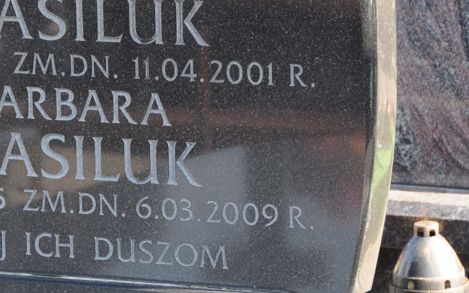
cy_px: 88
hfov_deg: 6.4
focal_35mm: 328
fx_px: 4193
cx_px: 87
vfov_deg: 4.0
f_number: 7.1
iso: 280
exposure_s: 1/80
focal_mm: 120
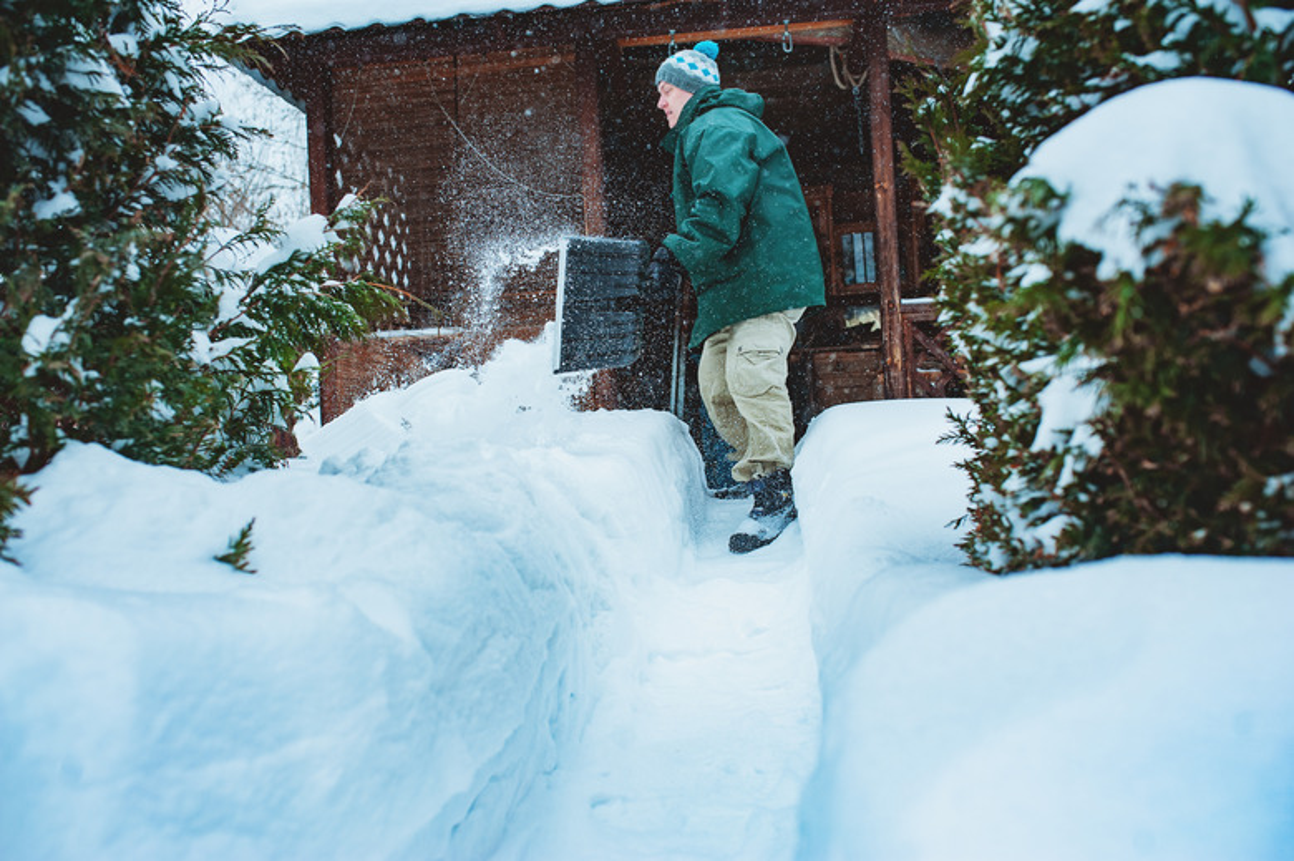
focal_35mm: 35
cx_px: 647
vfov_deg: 37.8
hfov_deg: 54.5
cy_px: 430
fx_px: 1257
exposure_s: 1/1600
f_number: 4.5
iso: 320
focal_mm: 35
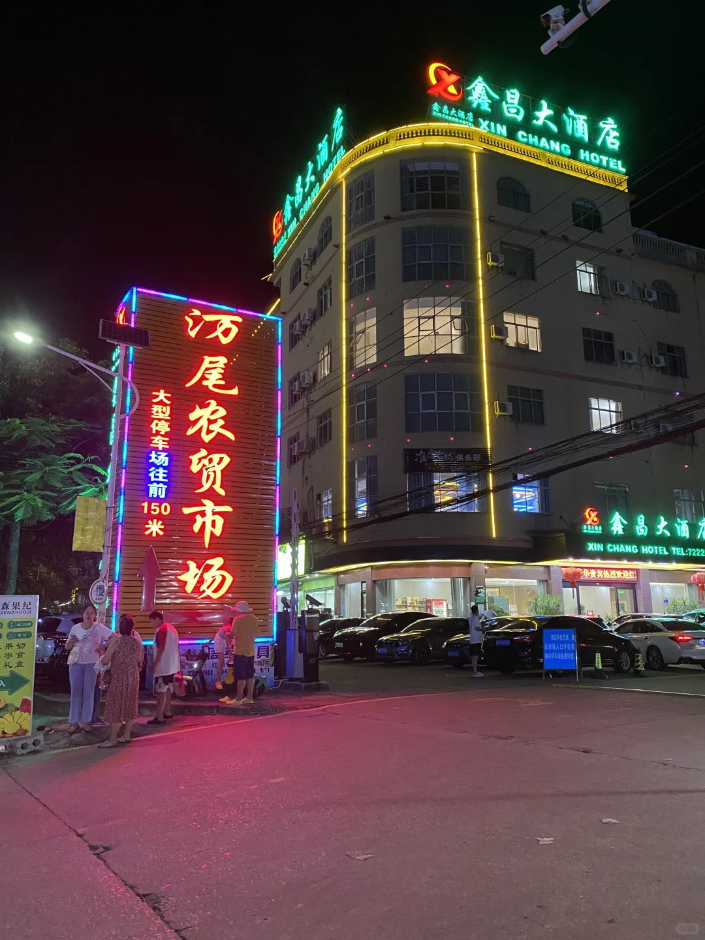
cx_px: 352
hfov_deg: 53.1
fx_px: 706
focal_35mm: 26
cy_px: 470
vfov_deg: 67.3
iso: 640
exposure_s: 1/33
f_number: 1.8
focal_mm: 4.25
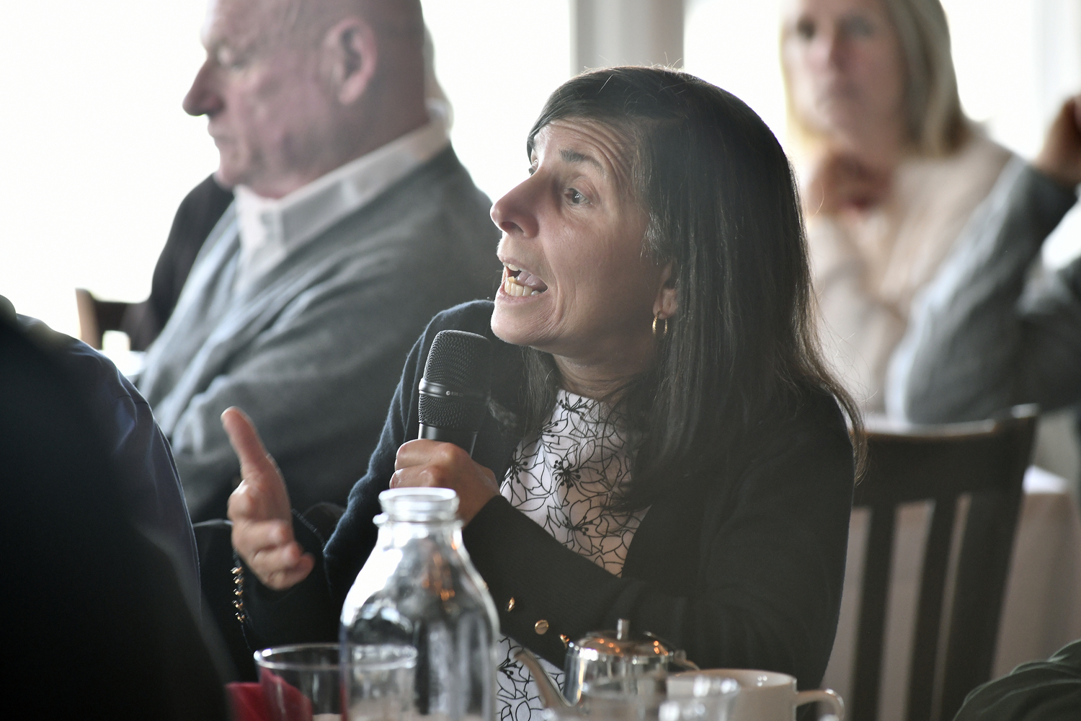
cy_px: 360
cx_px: 540
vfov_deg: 6.9
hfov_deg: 10.3
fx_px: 6005
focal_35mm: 200
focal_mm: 200
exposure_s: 1/125
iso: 1250
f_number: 6.3
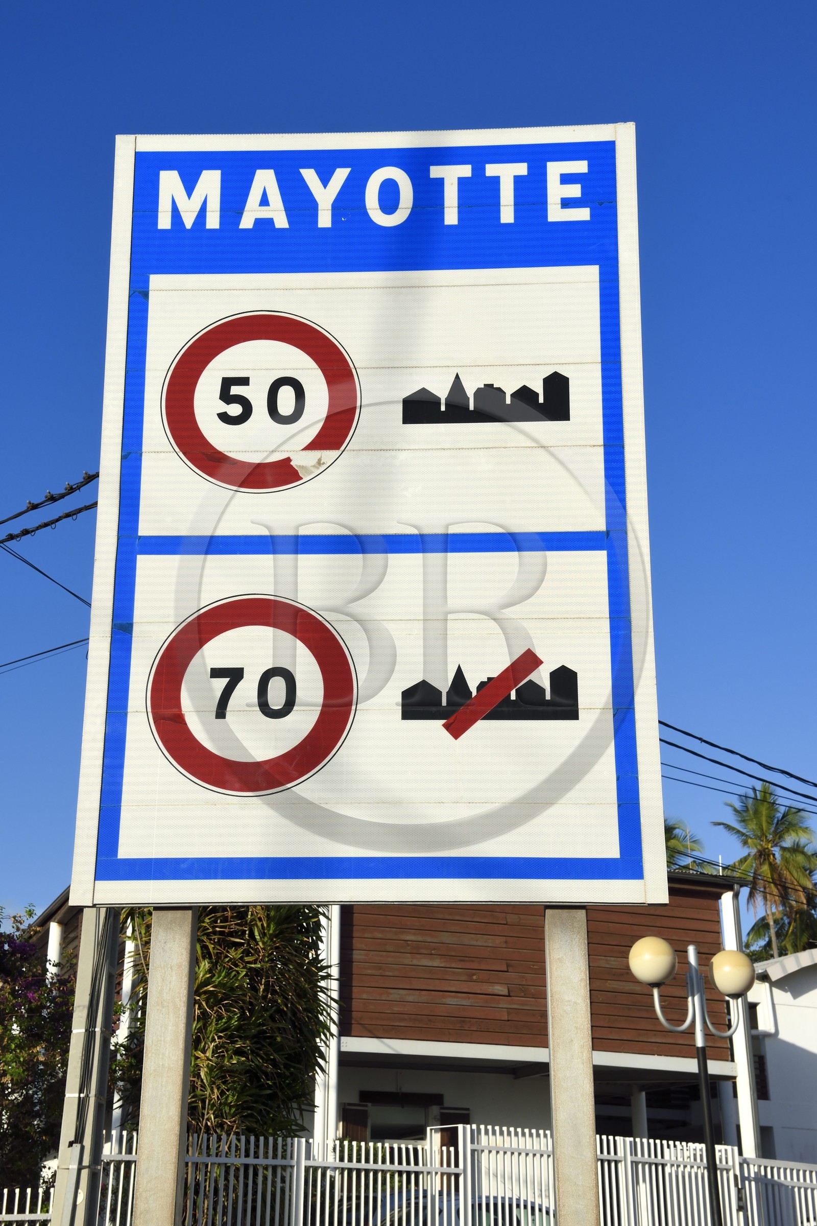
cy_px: 613
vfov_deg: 41.1
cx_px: 408
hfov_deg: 28.1
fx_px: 1634
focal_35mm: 48
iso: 200
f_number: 14
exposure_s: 1/250
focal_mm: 48
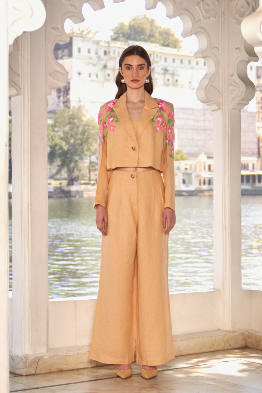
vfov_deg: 38.2
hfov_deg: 26.0
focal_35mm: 52
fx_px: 568
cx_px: 131
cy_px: 196
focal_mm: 35
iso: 50
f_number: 2.8
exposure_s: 1/800
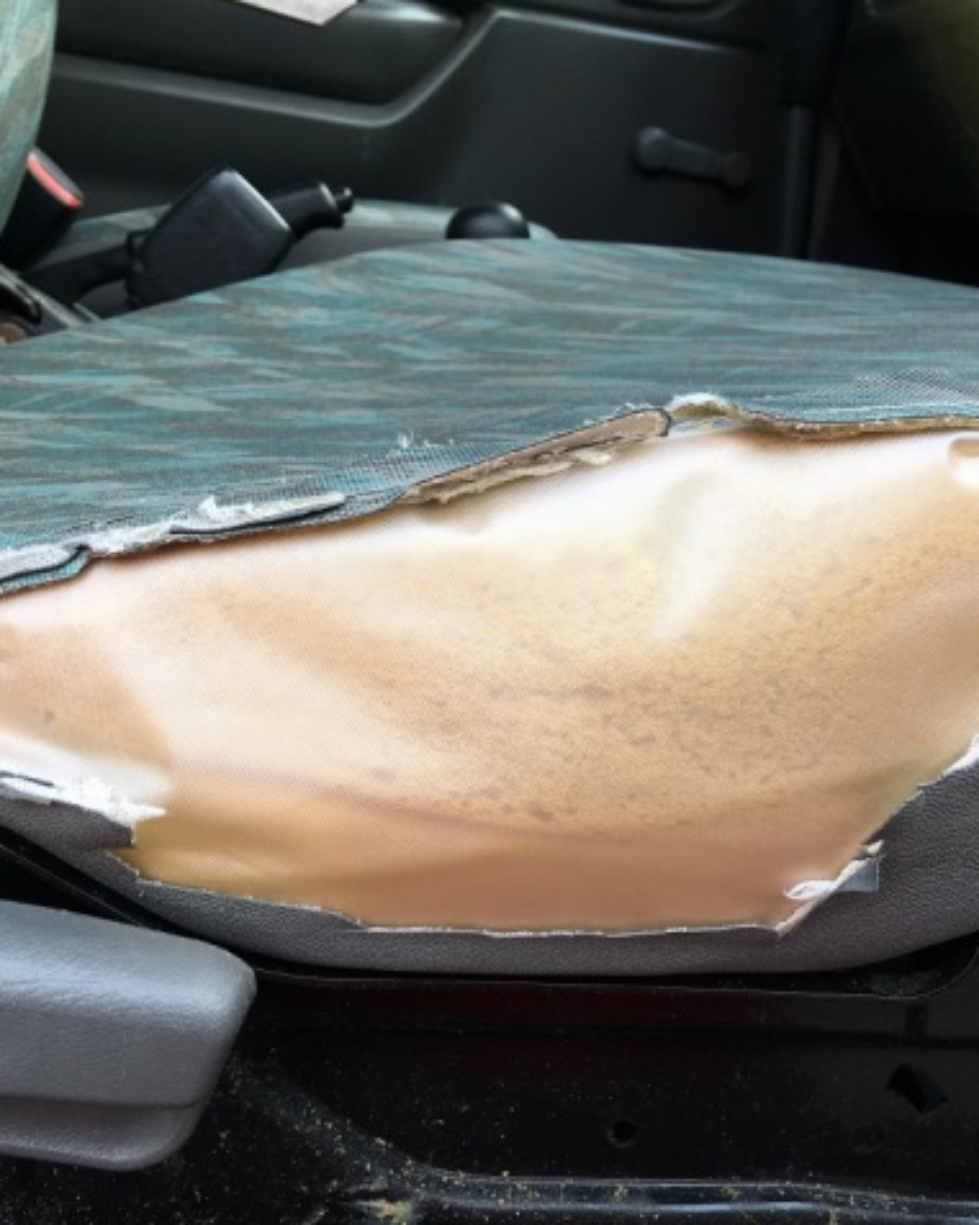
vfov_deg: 48.0
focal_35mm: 38
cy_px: 611
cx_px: 465
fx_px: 1378
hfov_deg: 39.1
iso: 32
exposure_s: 1/120
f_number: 2.2
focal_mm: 4.15
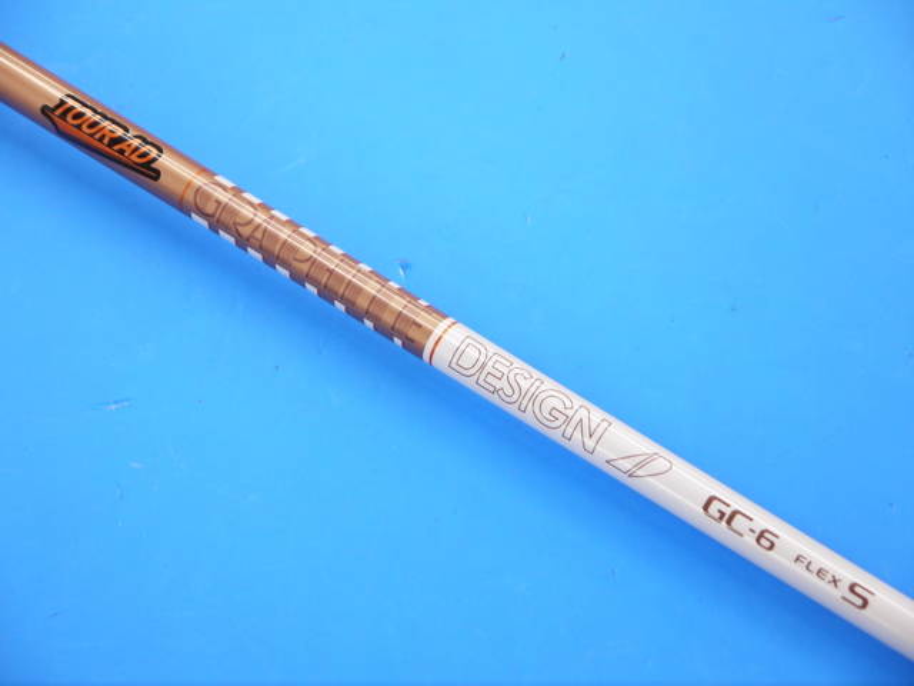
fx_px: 2218
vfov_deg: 17.6
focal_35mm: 84
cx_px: 457
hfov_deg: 23.3
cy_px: 343
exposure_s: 1/80
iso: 500
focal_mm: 42
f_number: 5.6
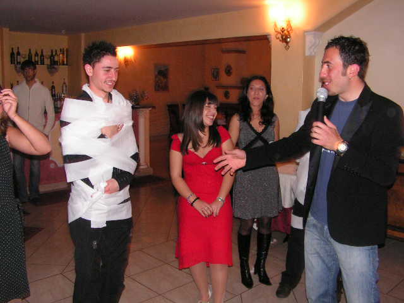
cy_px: 152
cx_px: 202
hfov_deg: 51.4
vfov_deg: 39.7
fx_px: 420
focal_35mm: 36
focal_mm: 6
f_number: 3.2
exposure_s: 1/40
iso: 200
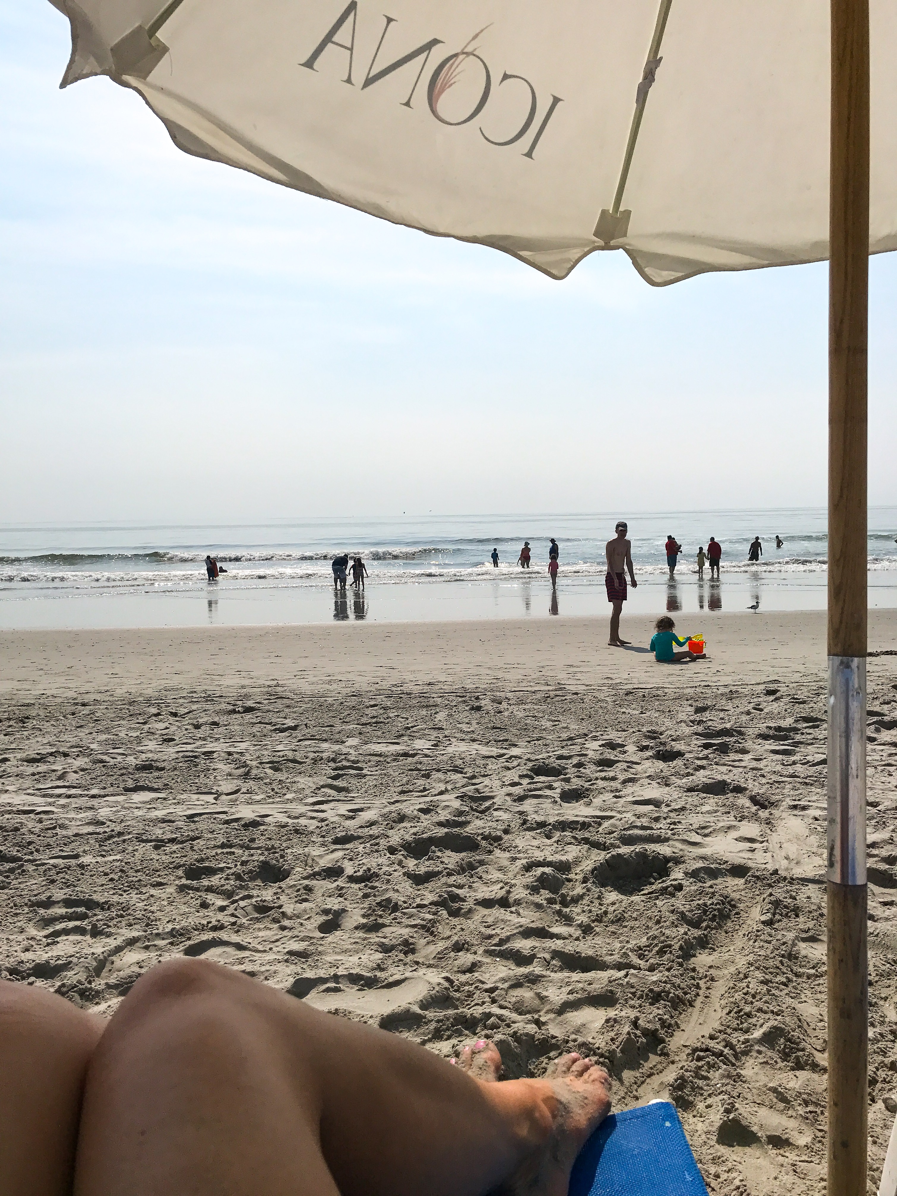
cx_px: 448
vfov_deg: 63.4
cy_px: 598
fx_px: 967
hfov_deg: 49.8
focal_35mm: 28
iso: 20
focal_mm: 3.99
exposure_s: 1/10638
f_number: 1.8
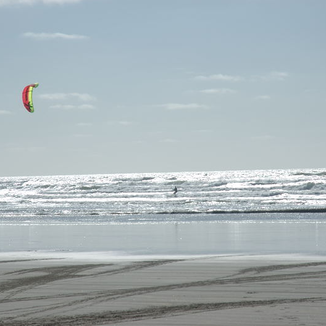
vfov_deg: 12.9
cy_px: 163
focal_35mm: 135
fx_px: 1438
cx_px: 172
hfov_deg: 12.9
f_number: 6.3
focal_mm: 70
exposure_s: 1/2000
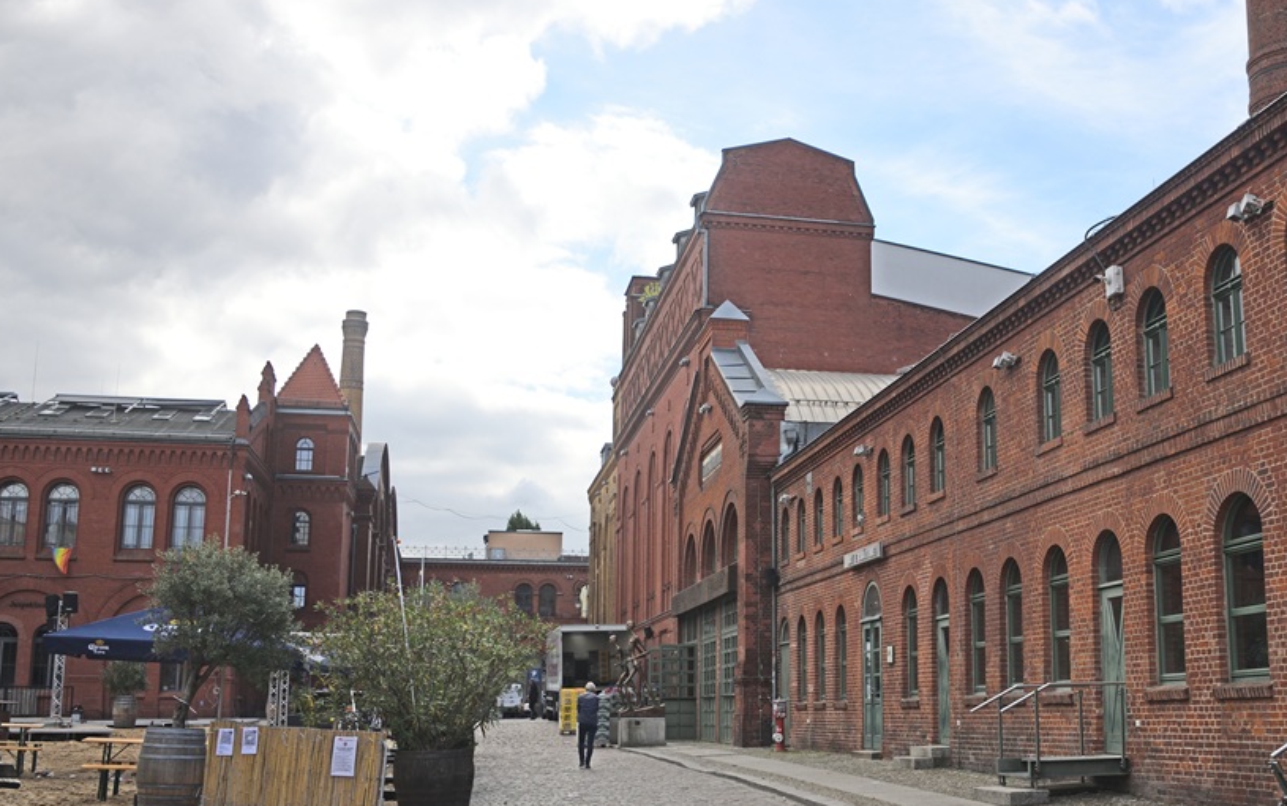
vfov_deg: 30.6
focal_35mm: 42
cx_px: 905
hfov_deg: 46.1
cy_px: 397
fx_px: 1474
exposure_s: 1/500
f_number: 7.1
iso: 200
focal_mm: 28
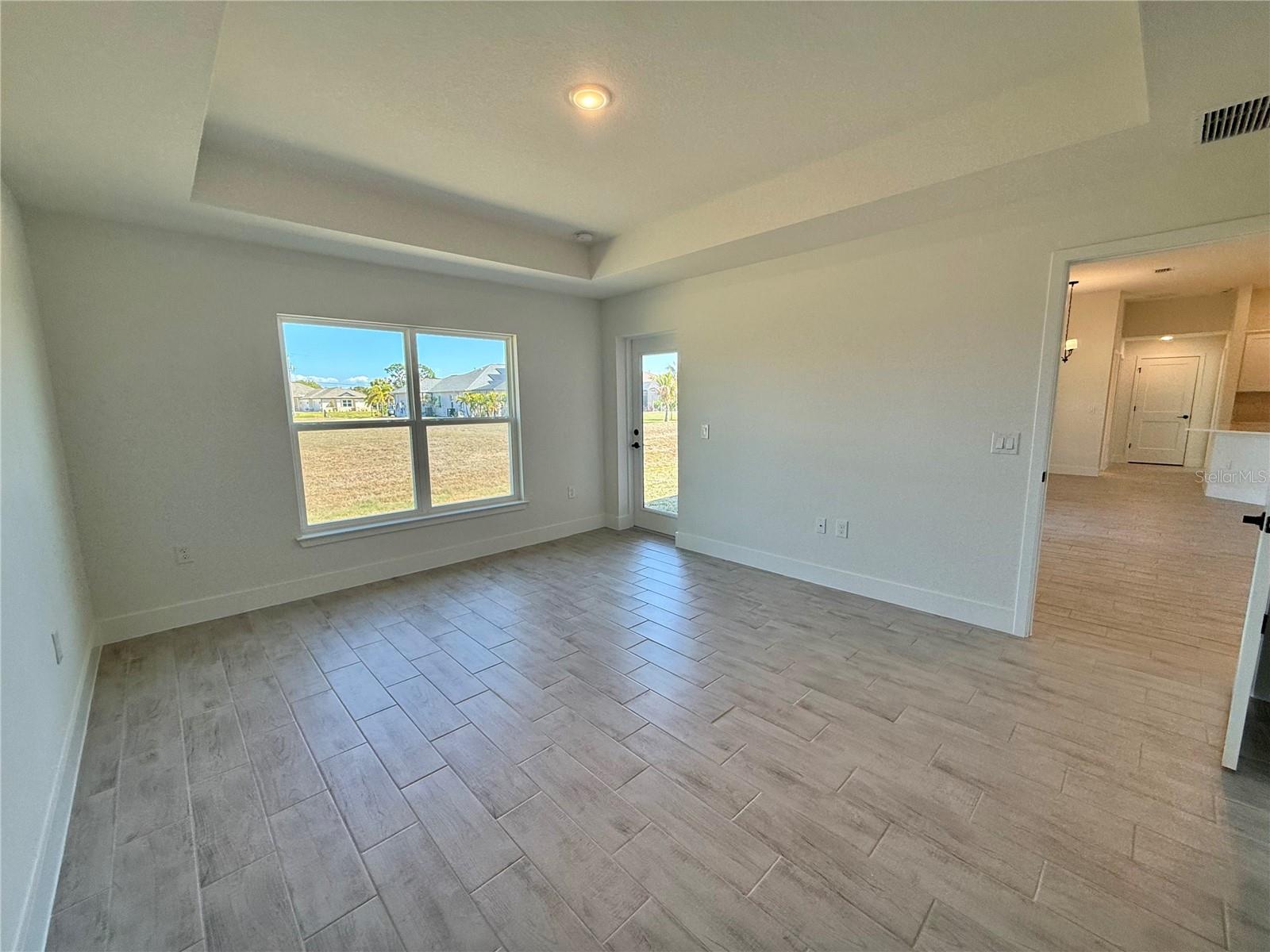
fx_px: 514
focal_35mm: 14
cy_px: 476
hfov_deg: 102.1
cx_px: 635
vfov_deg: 85.7
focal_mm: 2.22
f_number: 2.2
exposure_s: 1/169
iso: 64
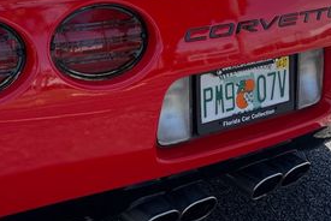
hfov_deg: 33.9
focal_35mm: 58
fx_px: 534
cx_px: 94
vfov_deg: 23.1
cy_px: 42
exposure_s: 1/1901
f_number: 1.78
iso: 80
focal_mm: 6.76
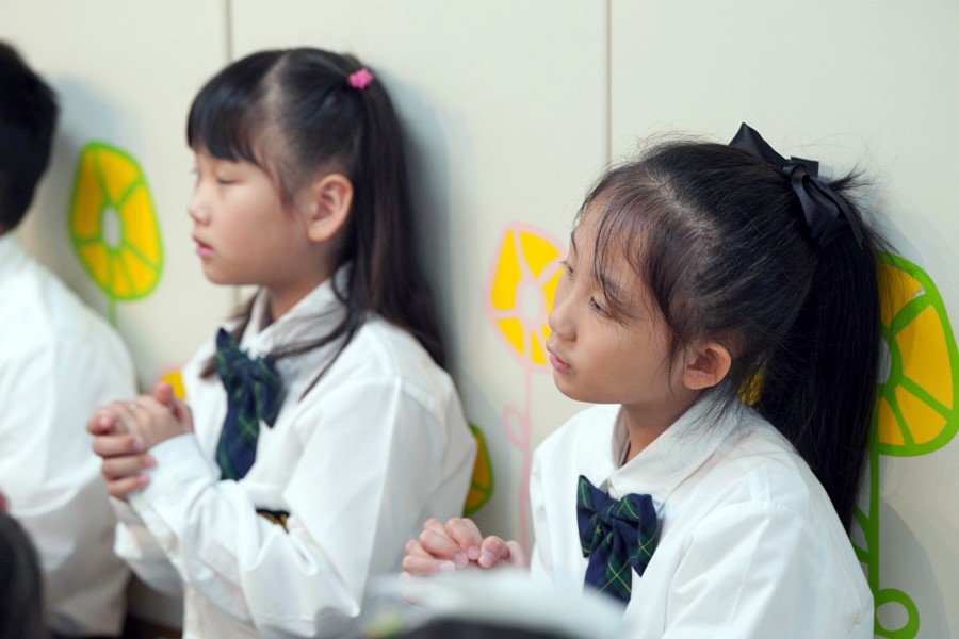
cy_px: 320
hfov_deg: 18.9
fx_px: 2877
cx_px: 480
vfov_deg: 12.7
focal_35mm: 108
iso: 1250
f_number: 4
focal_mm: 108
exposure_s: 1/160
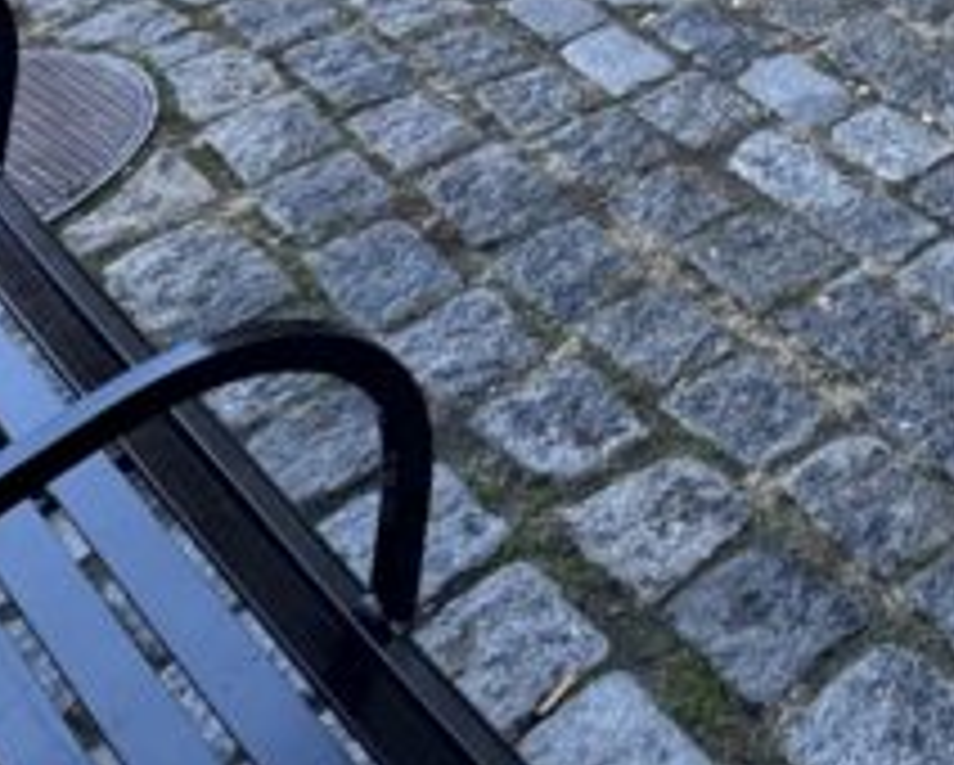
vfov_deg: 16.1
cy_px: -882
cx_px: 1539
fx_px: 1865
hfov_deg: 22.1
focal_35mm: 66
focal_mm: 2.22
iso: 40
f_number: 2.2
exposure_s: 1/112
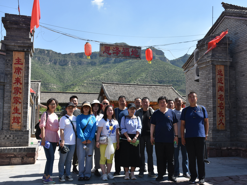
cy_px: 91
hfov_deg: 46.2
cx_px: 131
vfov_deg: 35.5
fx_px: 290
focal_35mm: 41
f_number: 8
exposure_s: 1/500
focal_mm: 23
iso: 250
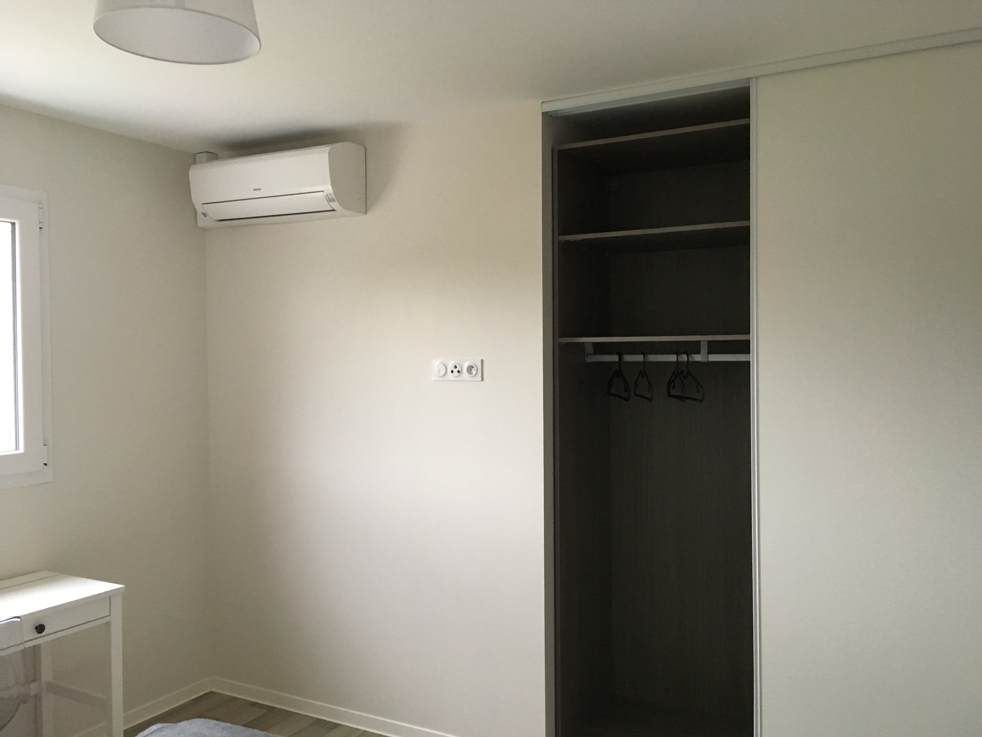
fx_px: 823
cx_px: 491
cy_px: 368
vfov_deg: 48.2
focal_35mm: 29
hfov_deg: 61.7
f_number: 2.2
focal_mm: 4.15
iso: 250
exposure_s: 1/33
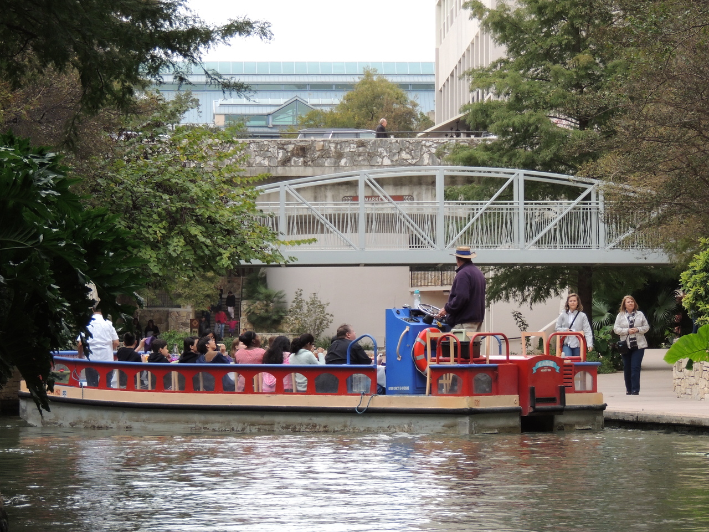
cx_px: 354
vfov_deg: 8.7
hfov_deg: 11.6
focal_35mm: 170
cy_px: 266
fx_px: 3482
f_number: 4.5
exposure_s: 1/125
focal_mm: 30.3
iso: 320
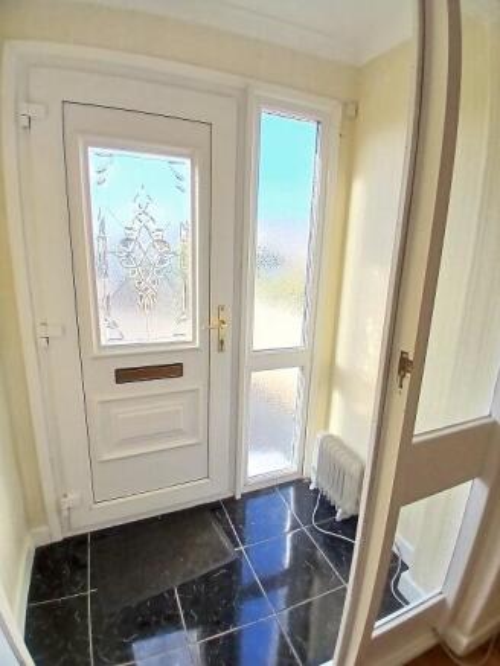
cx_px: 250
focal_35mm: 17
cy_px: 333
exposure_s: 1/100
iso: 100
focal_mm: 1.4
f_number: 2.2
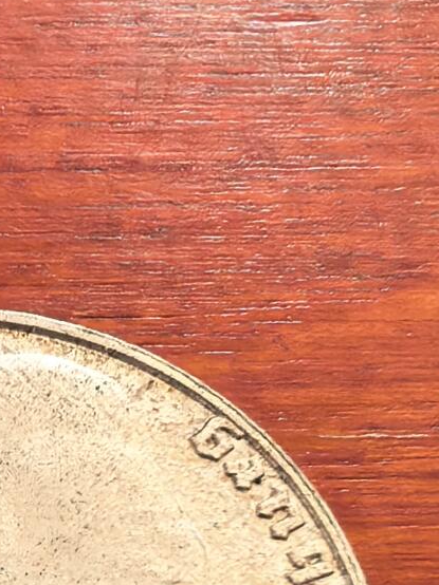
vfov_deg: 23.7
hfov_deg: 17.8
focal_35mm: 78
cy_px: 616
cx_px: -108
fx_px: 1320
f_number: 2.2
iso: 125
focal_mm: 1.68
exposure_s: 1/50
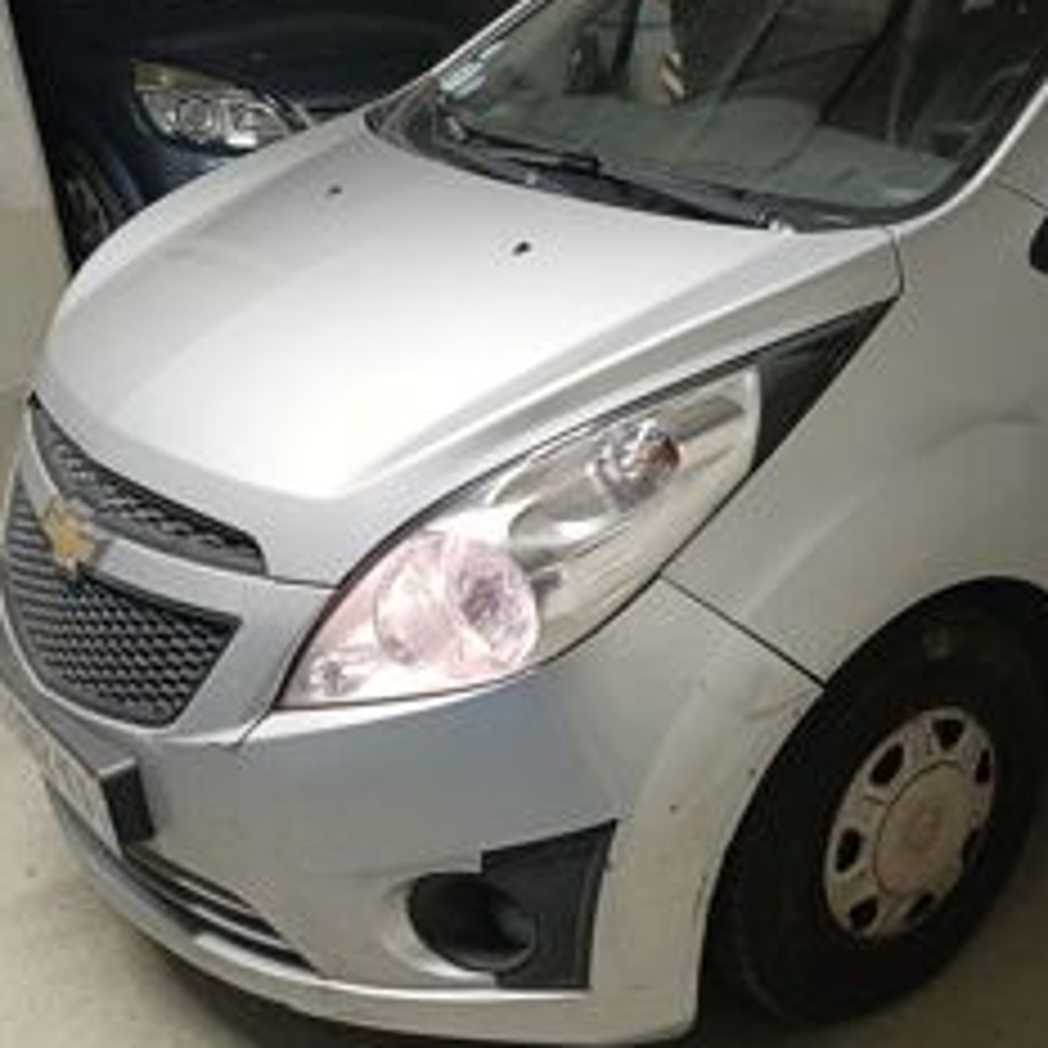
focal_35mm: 42
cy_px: 502
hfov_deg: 37.7
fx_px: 1439
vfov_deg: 40.0
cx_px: 922
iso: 1093
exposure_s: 1/25
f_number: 1.65
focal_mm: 6.11
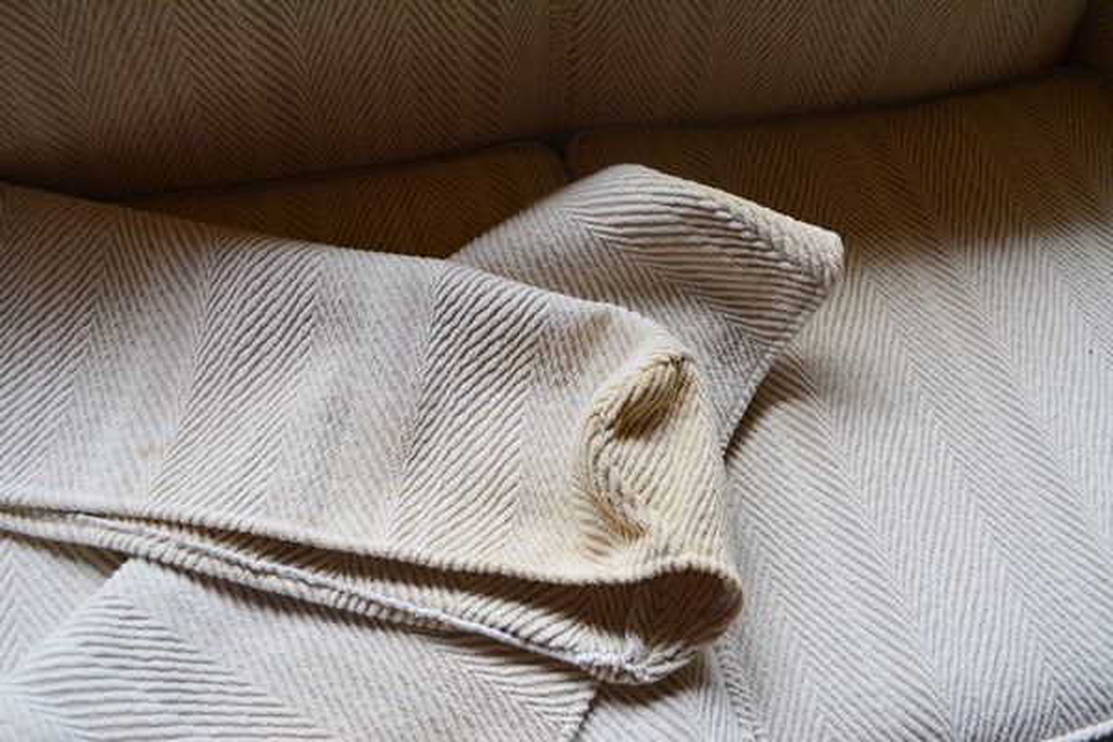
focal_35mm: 36
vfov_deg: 36.9
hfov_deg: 53.1
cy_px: 371
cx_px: 556
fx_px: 1113
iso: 400
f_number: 5
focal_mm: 24
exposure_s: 1/100
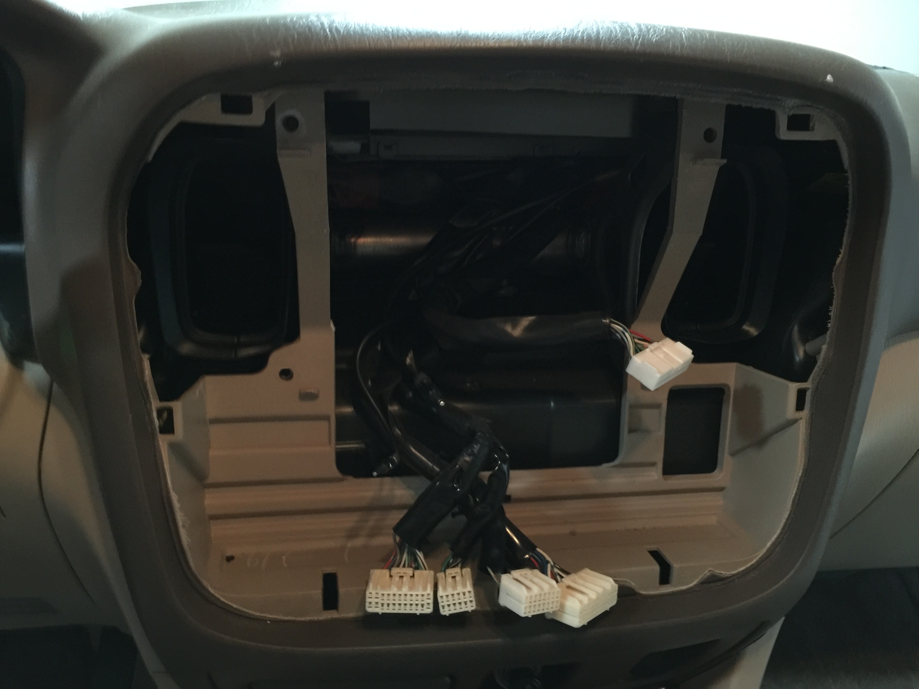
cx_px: 460
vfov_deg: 48.2
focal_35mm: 29
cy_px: 344
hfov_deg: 61.7
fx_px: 770
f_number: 2.2
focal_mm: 4.15
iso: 160
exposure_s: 1/4
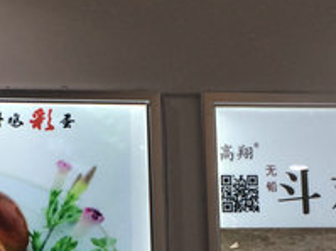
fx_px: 941
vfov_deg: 14.5
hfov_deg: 20.1
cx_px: 88
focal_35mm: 97
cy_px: 345
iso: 32
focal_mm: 4.15
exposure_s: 1/104
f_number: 2.2
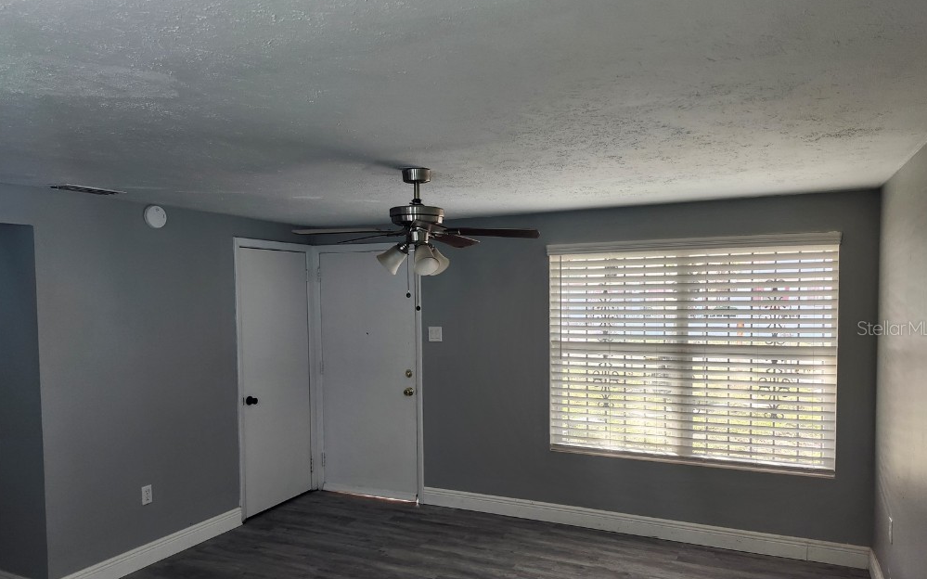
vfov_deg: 49.1
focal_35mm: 25
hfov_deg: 72.6
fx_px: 631
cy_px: 328
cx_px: 470
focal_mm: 5.54
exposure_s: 1/120
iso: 200
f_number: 1.8
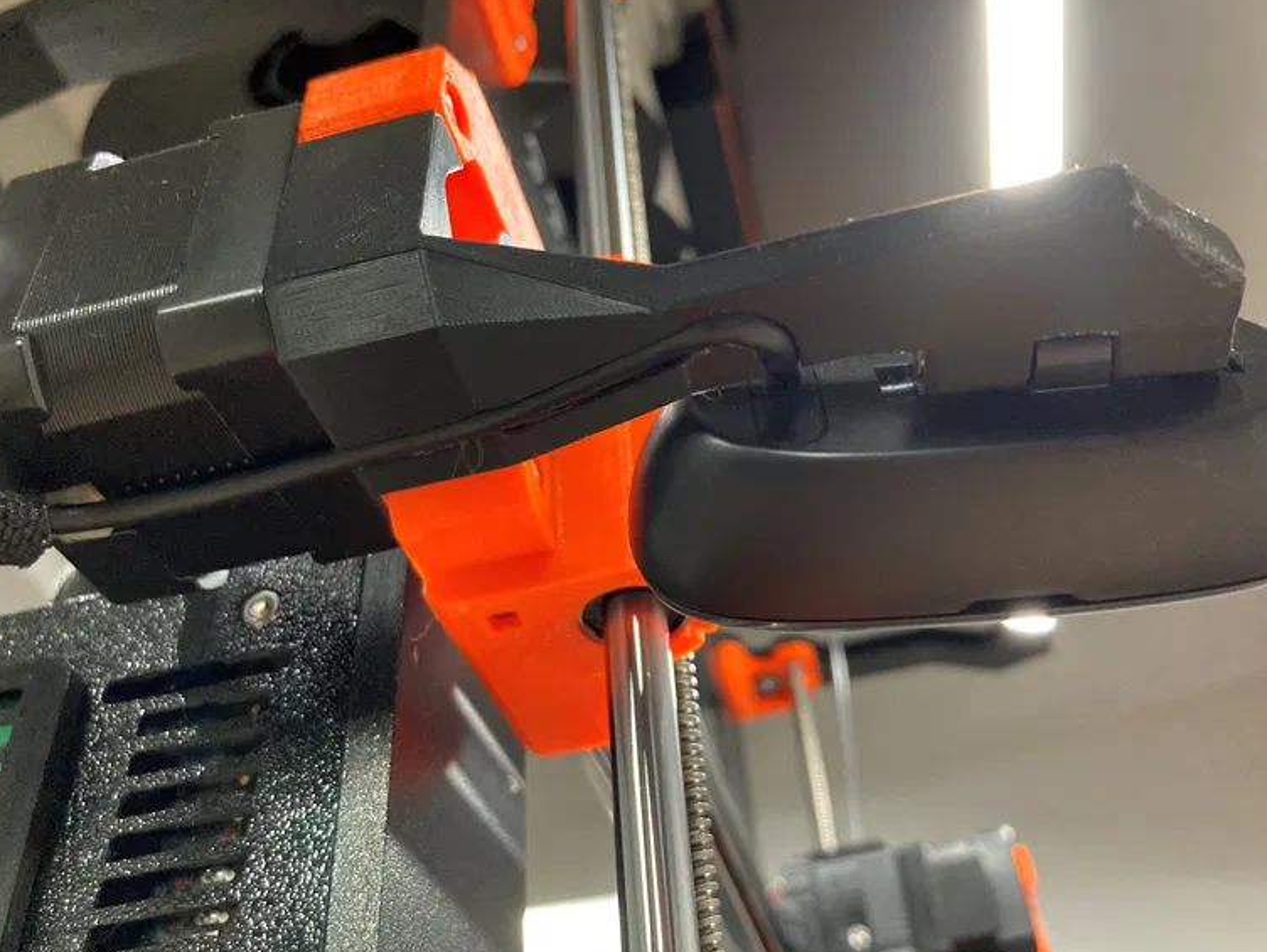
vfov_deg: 45.5
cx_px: 661
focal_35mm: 31
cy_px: 491
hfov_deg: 58.3
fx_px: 1135
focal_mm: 3.99
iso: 400
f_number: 1.8
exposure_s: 1/40
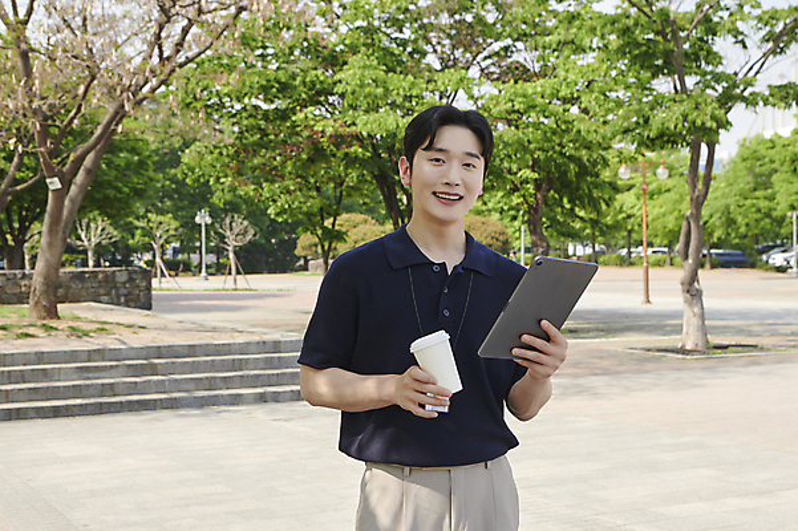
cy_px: 266
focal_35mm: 57
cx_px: 399
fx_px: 1263
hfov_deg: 35.1
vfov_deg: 23.8
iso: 160
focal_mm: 48
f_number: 6.3
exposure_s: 1/250
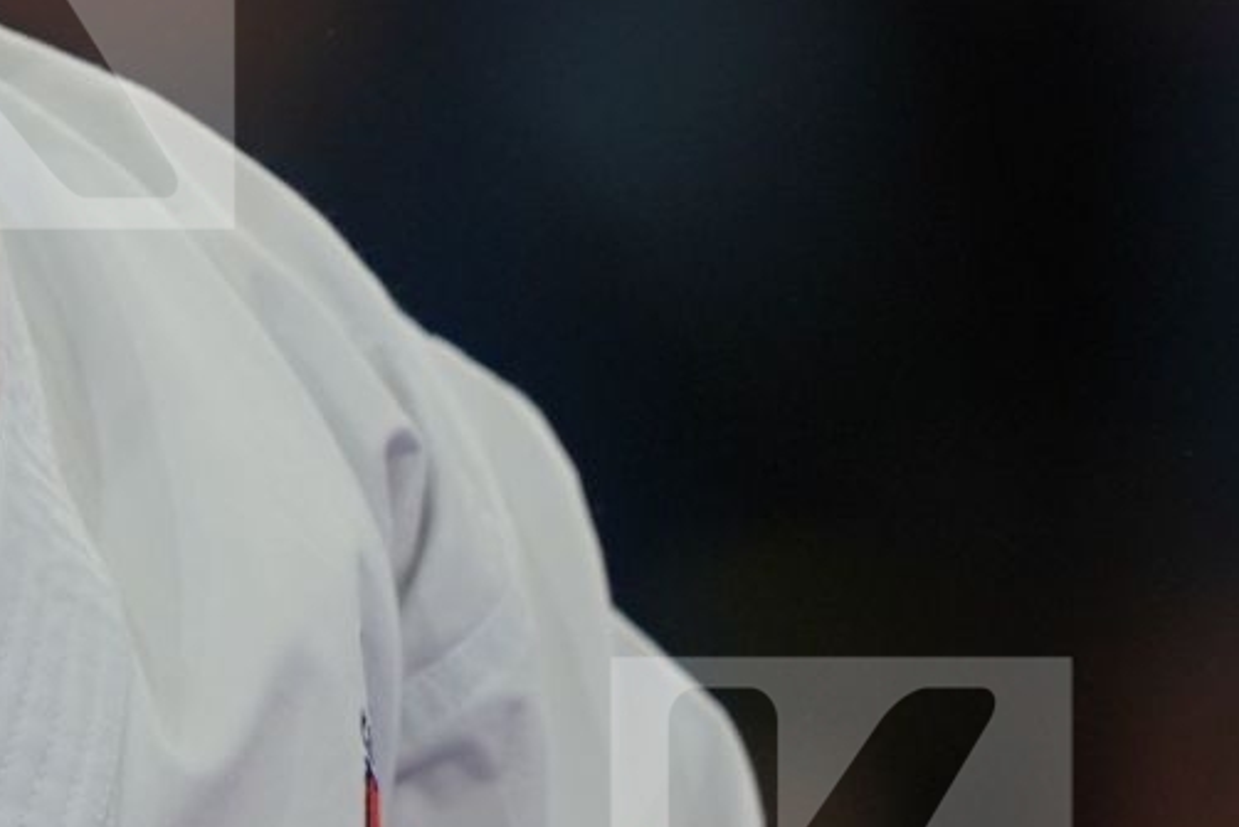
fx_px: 74082
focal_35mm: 2152
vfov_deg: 0.6
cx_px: -832
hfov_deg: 1.0
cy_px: 5
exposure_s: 1/320
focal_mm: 400
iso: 400
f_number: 2.8
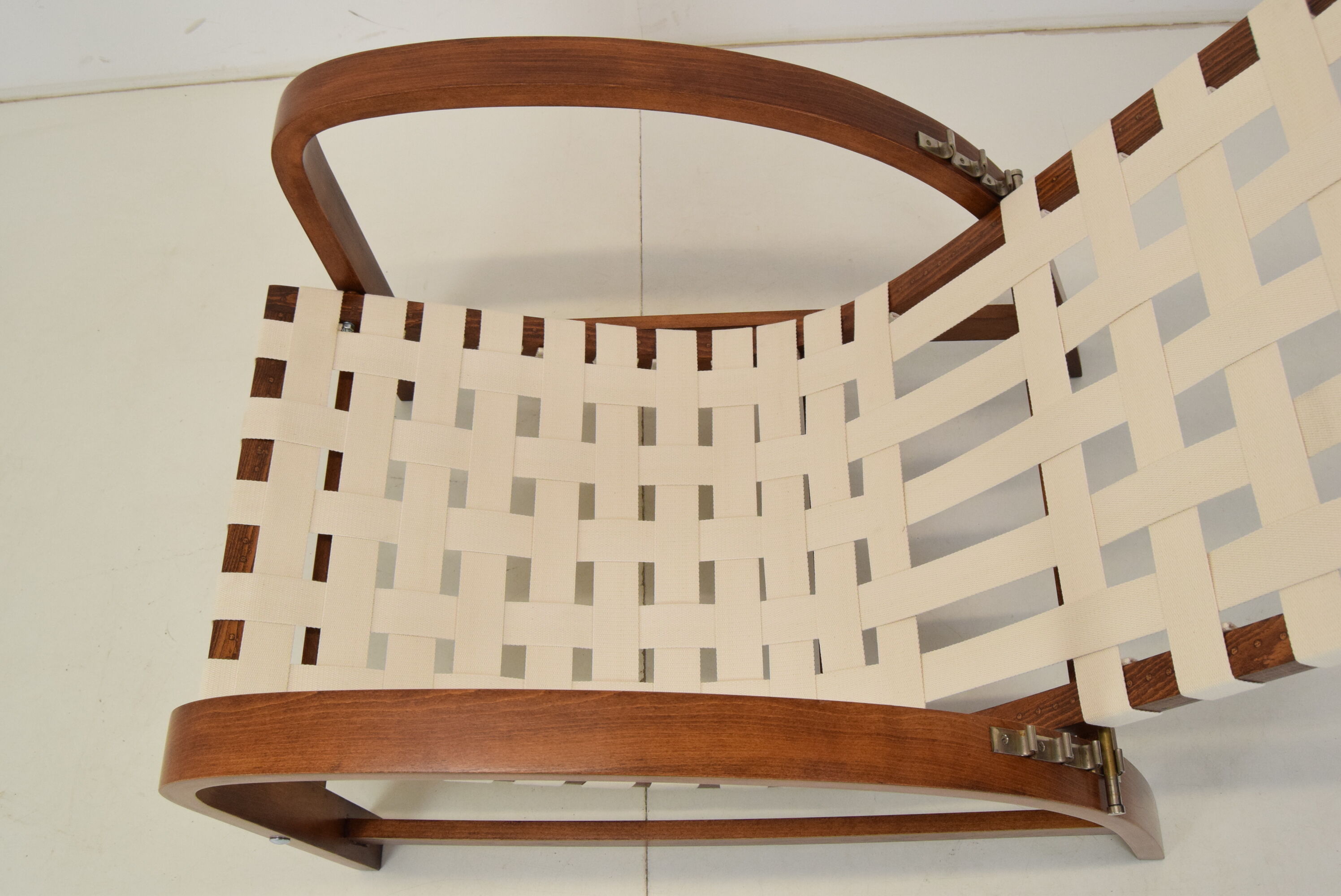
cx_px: 670
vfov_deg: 43.7
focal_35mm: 30
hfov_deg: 61.9
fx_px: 1118
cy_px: 448
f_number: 8
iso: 1600
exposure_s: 1/250
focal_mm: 20
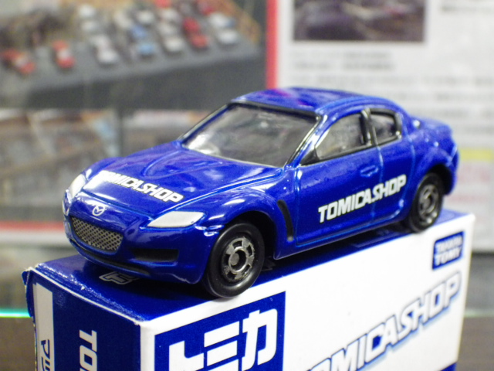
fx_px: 842
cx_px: 247
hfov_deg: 32.7
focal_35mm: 59
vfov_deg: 24.8
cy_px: 186
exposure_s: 1/25
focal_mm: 10.7
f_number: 4
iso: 1250
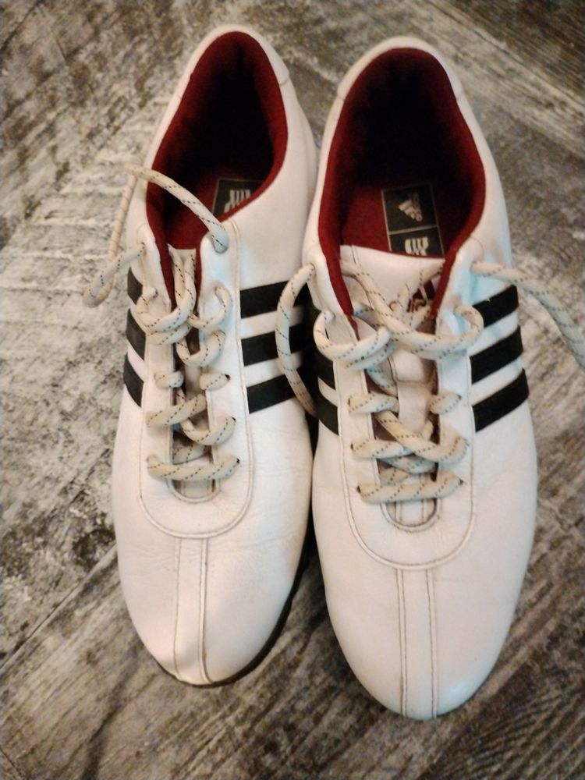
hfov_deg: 53.1
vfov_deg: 67.3
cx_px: 292
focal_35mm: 26
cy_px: 390
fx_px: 586
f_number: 4
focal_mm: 4.26
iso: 9935
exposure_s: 1/12.5
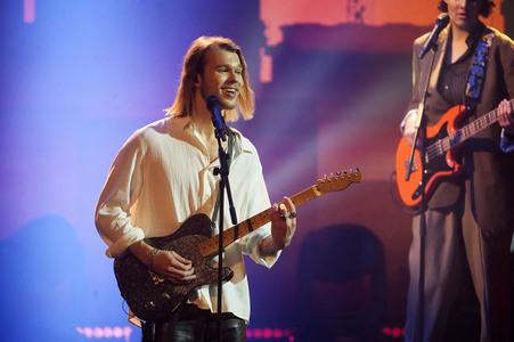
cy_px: 171
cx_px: 257
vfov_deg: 2.7
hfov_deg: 4.1
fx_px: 7133
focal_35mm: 500
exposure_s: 1/160
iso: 6400
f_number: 6.3
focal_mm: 500
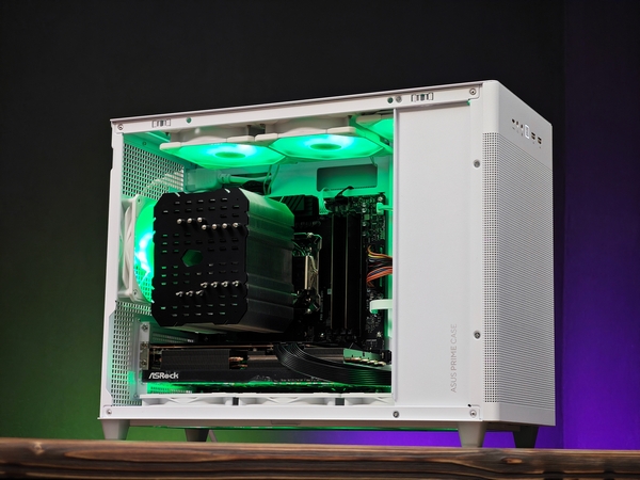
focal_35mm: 75
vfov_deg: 19.6
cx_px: 320
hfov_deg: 26.0
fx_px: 1387
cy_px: 240
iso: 200
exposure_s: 1/116
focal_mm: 12.28
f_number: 1.8
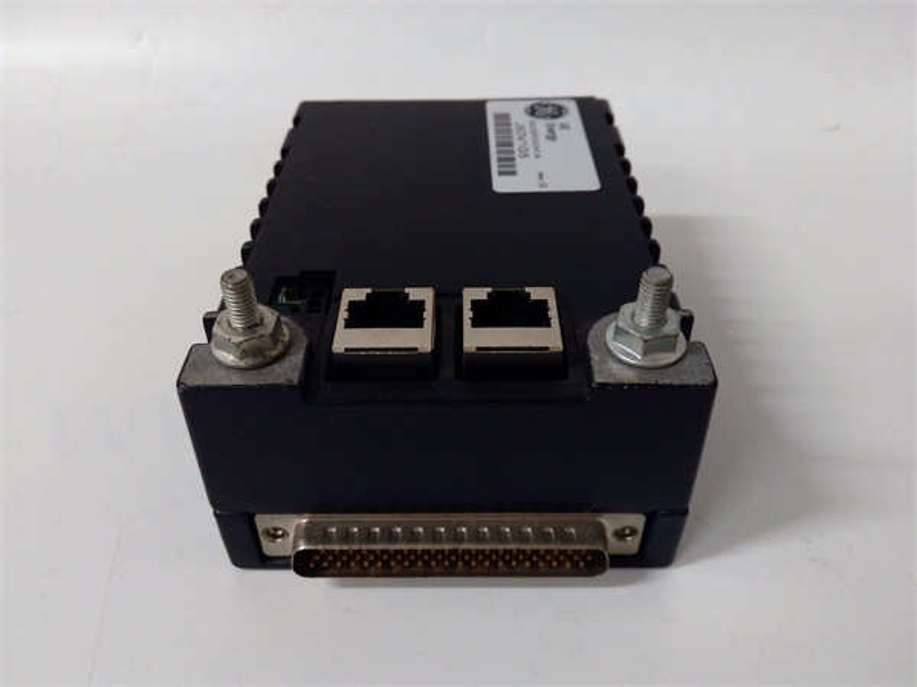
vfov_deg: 51.4
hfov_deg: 65.3
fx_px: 715
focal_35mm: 27
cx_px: 458
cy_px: 344
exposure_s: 1/33
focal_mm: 3.79
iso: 396
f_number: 2
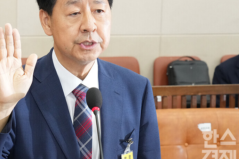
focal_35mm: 81
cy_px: 64
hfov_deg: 24.9
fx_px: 538
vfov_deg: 16.8
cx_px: 75
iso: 3200
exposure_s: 1/160
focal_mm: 58
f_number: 6.3
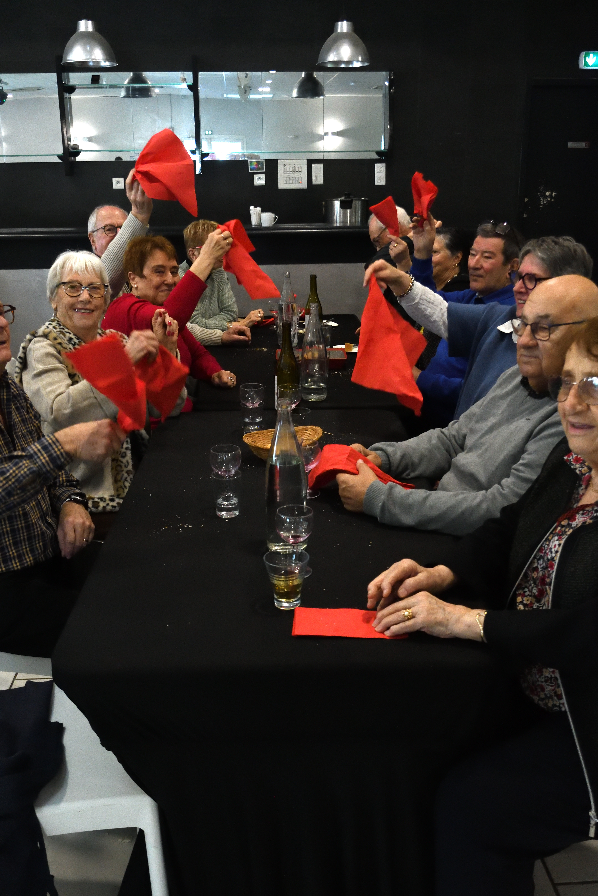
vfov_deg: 57.2
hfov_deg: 40.0
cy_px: 448
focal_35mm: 33
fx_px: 822
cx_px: 299
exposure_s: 1/200
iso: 5000
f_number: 5
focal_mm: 22
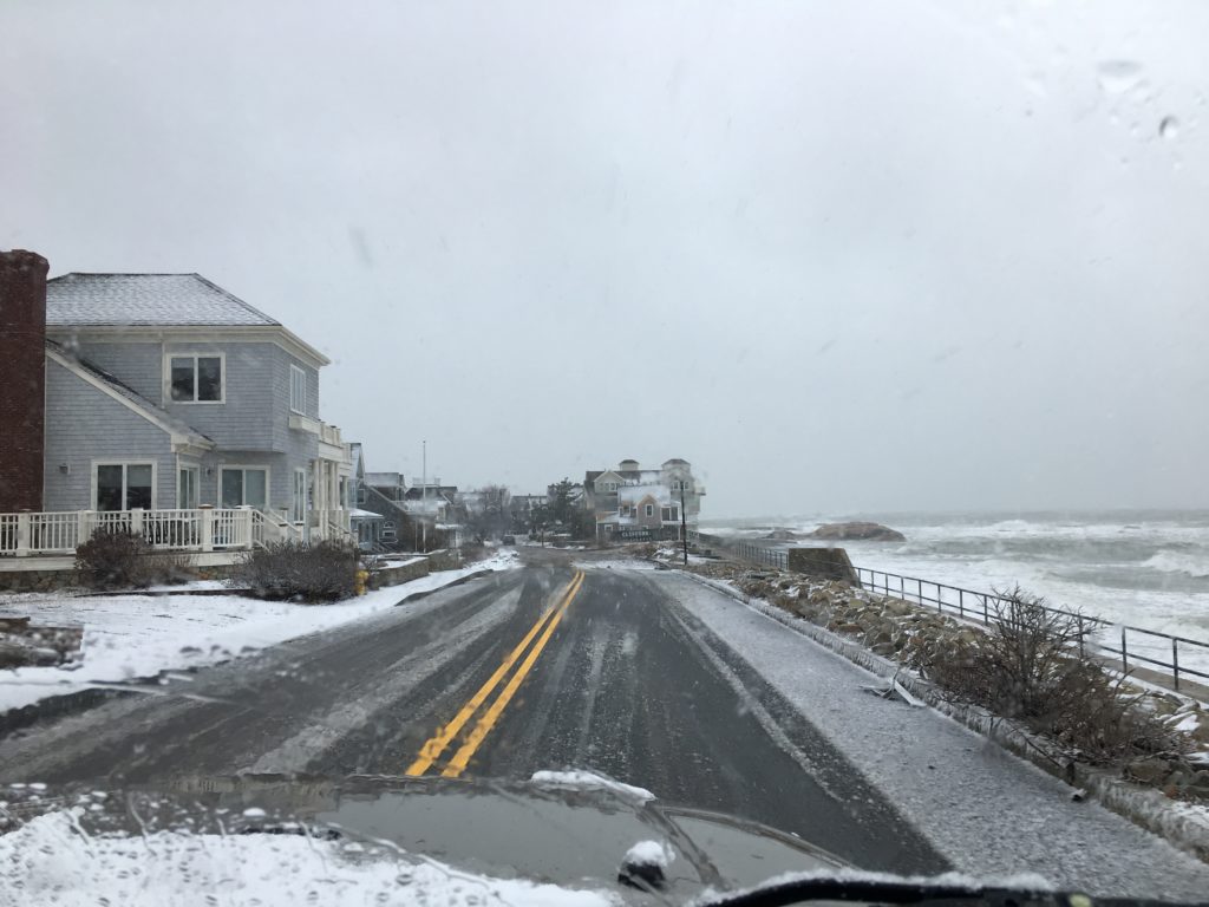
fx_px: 1013
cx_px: 604
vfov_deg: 48.2
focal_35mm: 29
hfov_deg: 61.7
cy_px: 454
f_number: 2.2
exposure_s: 1/293
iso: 25
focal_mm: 4.15
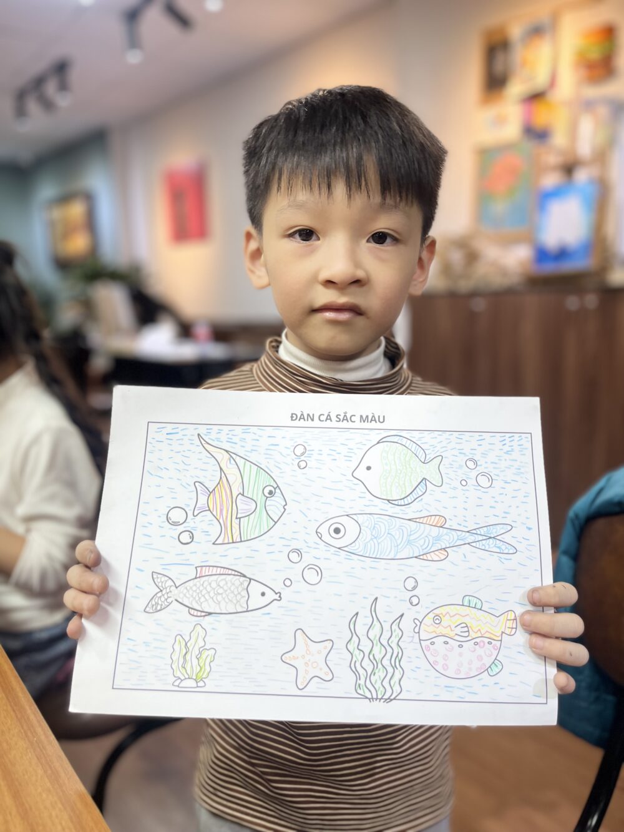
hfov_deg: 53.1
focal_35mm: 26
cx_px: 312
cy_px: 416
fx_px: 625
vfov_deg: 67.3
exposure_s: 1/100
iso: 64
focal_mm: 5.1
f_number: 1.6
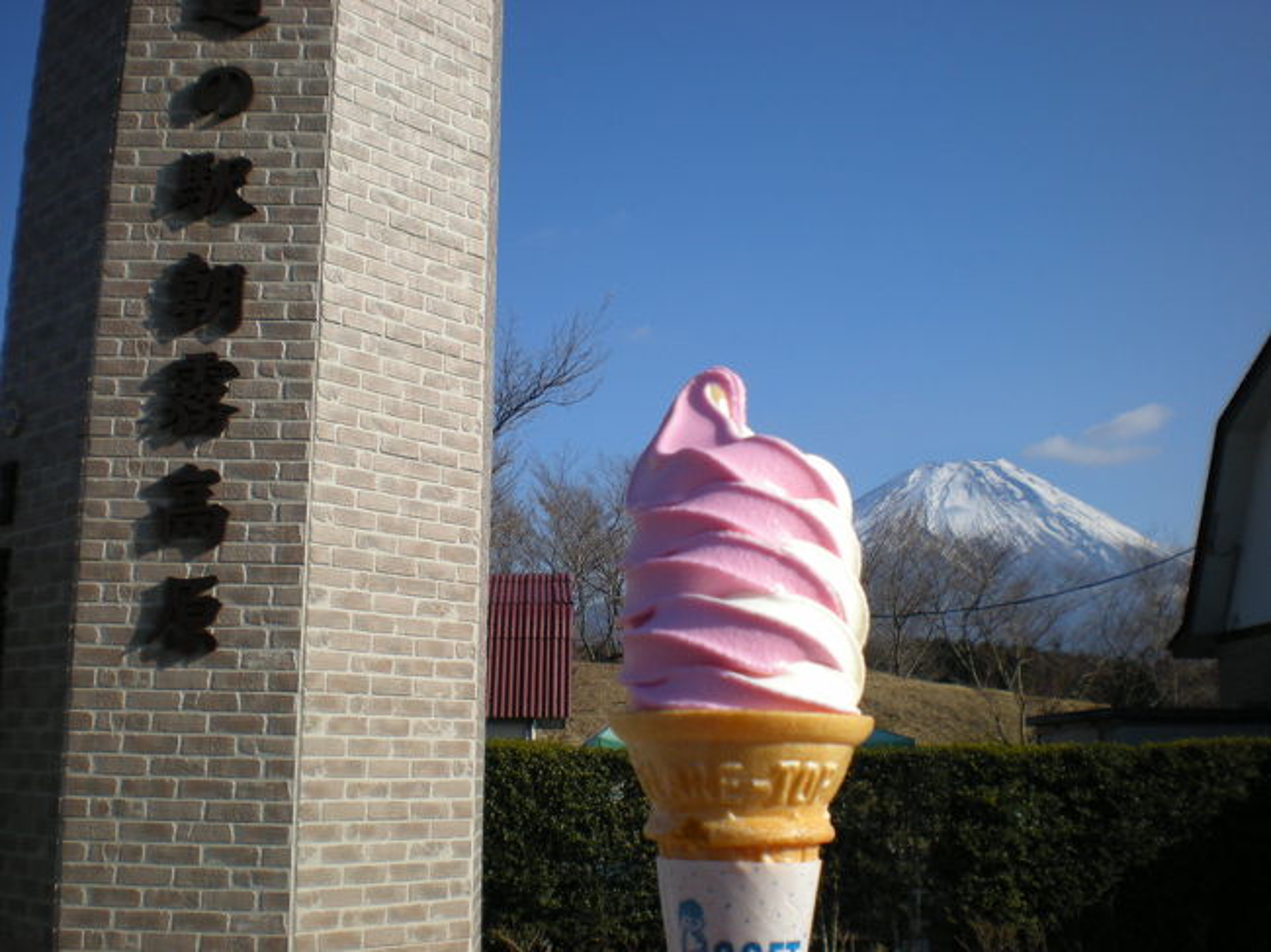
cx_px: 636
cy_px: 476
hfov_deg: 49.0
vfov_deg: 37.7
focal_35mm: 38
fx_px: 1395
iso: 64
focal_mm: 6.3
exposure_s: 1/508
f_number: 4.6
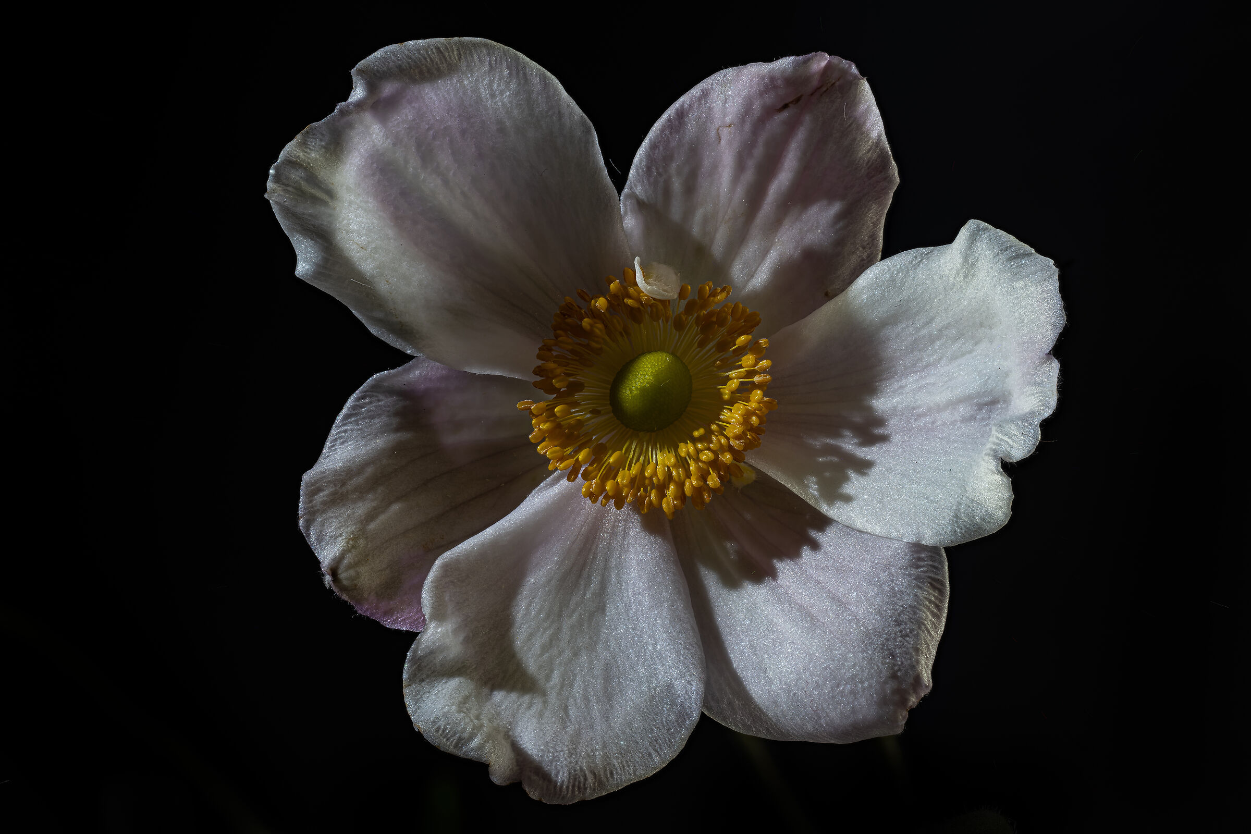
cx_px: 626
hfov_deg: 19.5
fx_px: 3648
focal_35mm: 105
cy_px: 417
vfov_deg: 13.0
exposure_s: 1/5
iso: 100
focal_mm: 105
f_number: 14
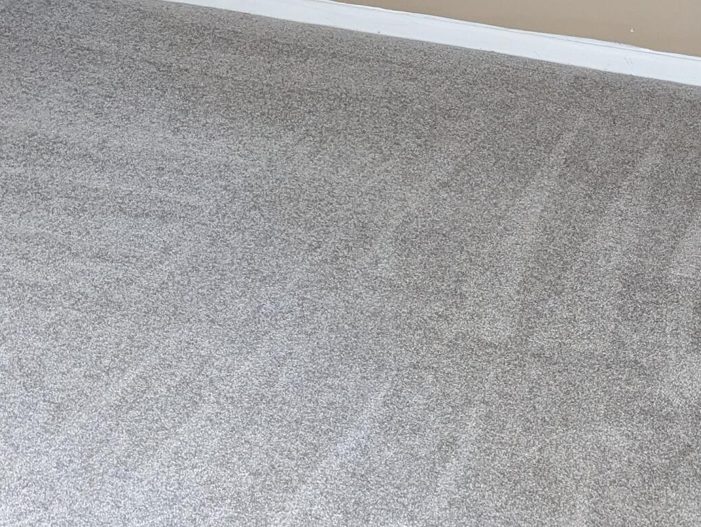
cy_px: -212
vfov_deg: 19.0
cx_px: 398
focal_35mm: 70
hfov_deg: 27.7
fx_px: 1419
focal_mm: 6.81
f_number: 1.85
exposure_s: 1/60
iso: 831
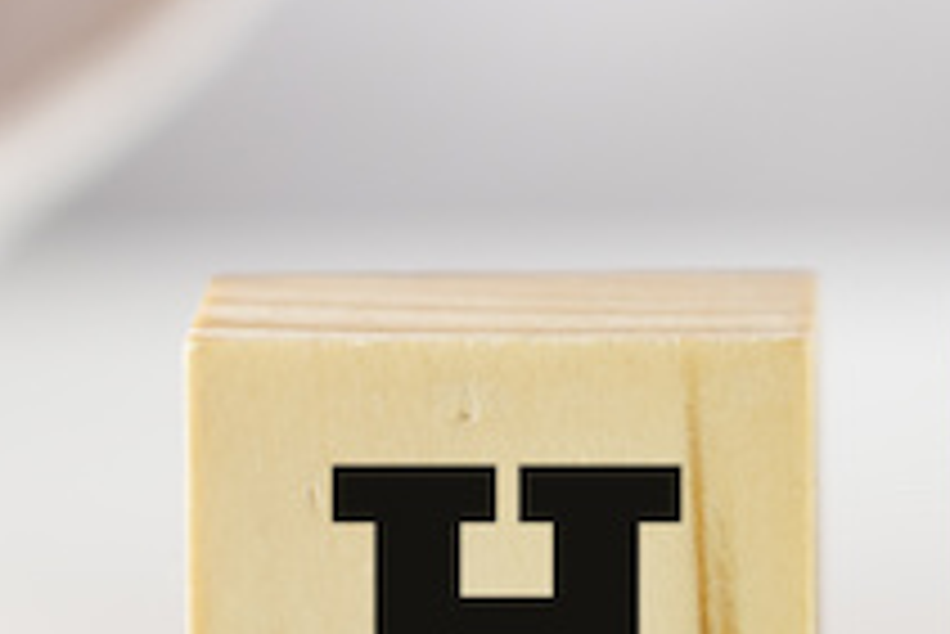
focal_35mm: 598
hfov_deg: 3.4
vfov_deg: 2.3
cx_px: 1688
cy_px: -317
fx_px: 15791
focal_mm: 105
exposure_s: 1/100
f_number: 4
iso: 250
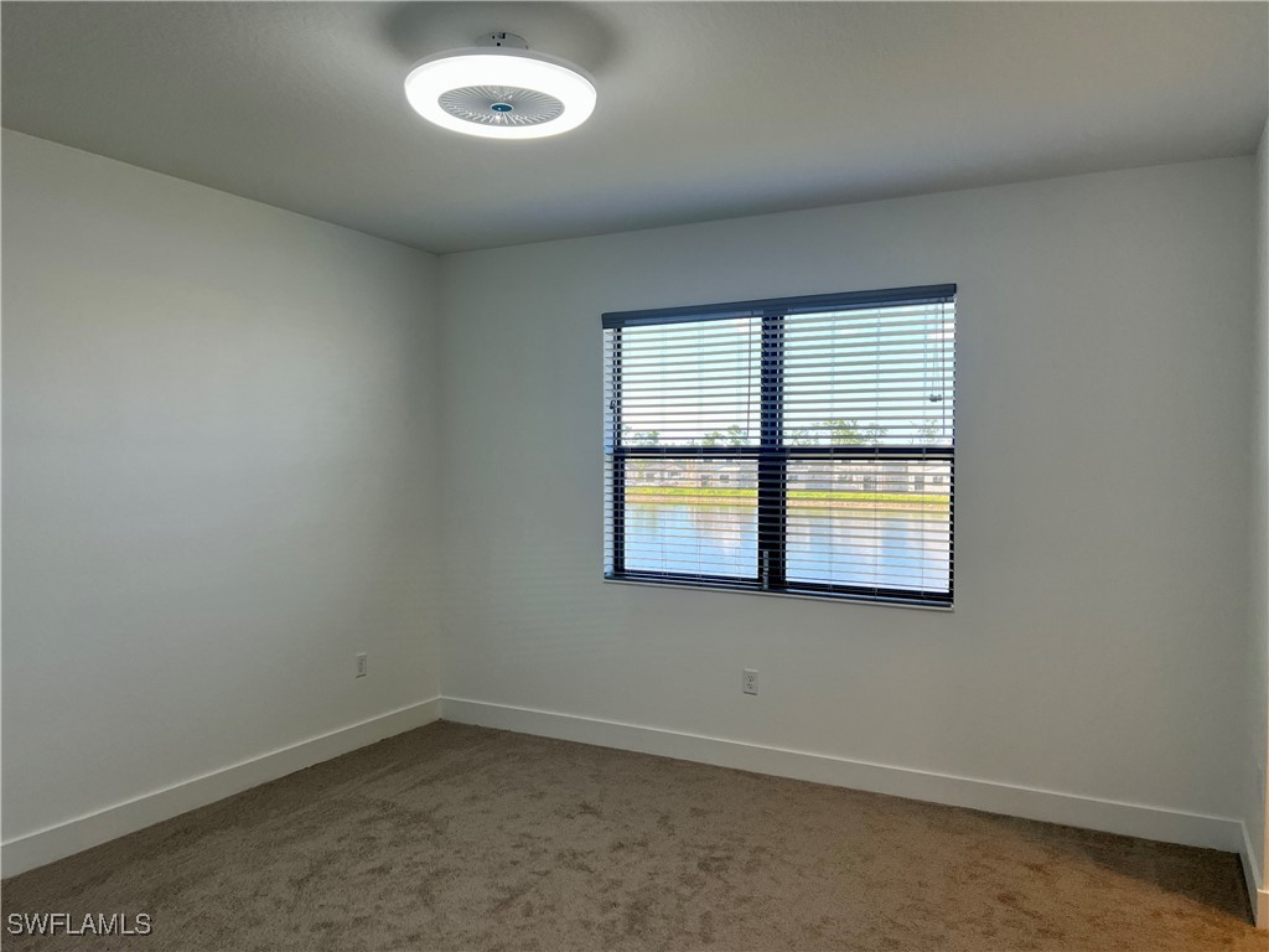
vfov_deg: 53.1
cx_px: 634
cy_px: 476
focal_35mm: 26
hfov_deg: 67.3
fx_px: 953
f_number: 1.5
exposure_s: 1/144
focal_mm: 5.7
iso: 64
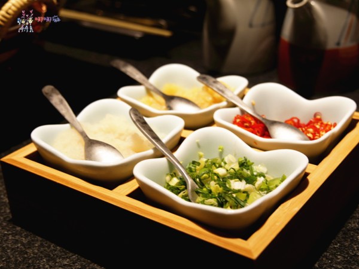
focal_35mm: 56
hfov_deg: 34.3
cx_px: 180
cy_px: 134
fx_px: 581
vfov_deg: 26.1
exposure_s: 1/30
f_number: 4.3
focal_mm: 28
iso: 200
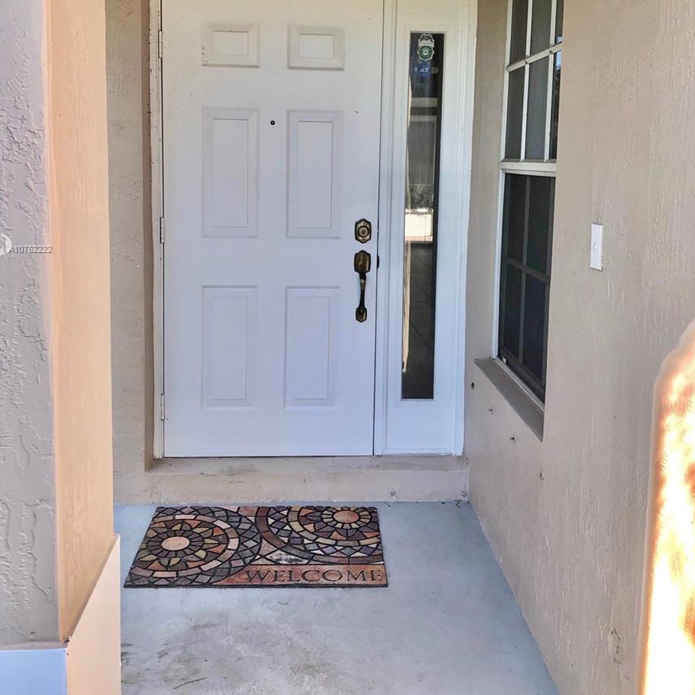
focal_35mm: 34
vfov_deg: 47.9
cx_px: 339
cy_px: 249
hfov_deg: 48.4
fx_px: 772
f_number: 1.8
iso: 20
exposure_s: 1/571
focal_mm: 3.99
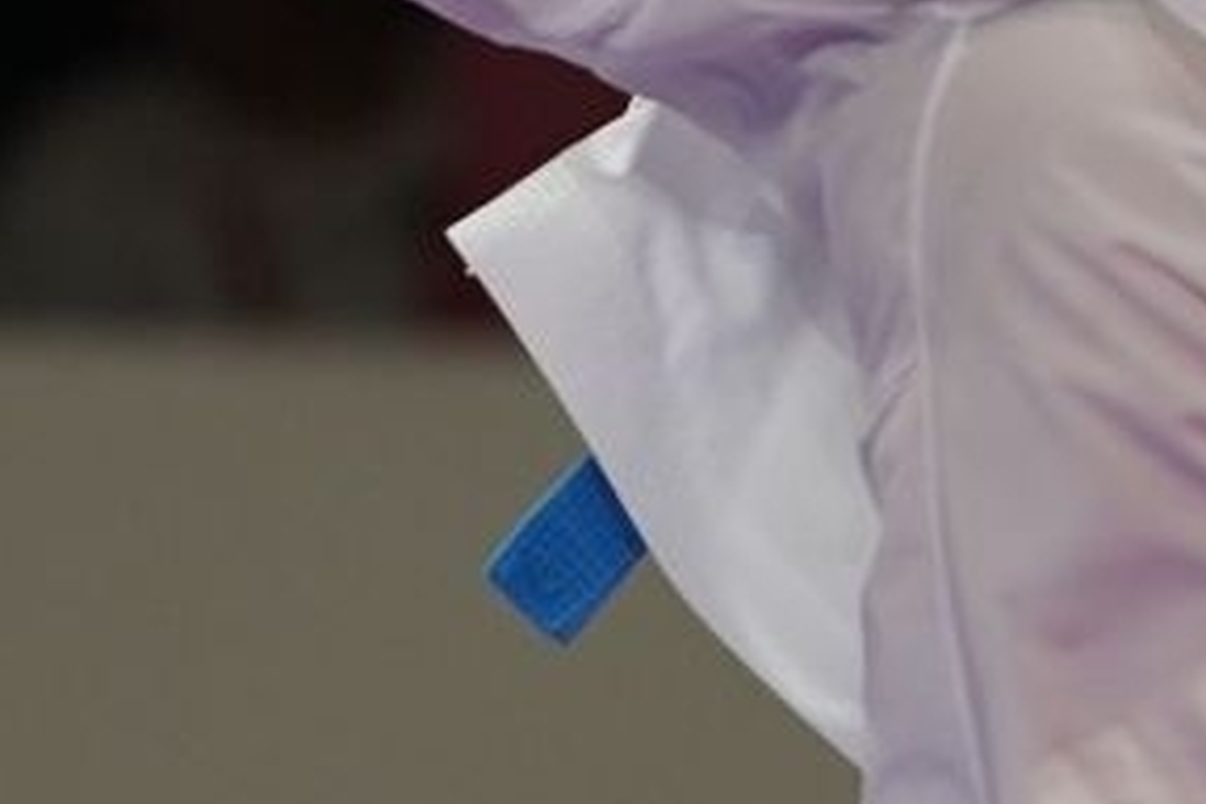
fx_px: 41470
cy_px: 465
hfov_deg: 1.7
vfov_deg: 1.1
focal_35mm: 1238
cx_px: 465
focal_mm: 198
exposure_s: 1/1000
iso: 1250
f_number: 2.8
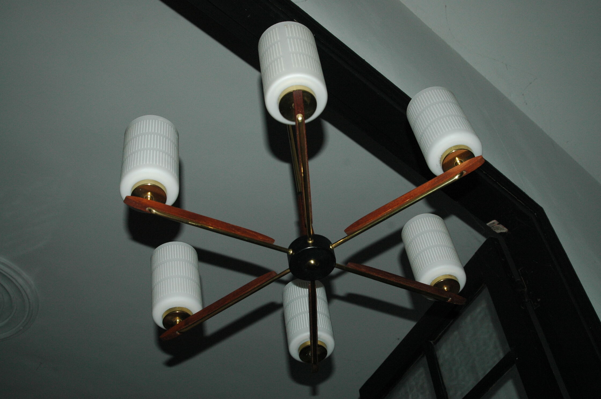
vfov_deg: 31.8
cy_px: 200
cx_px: 300
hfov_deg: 46.4
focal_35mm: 42
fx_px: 700
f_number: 7.1
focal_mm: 28
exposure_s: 1/125
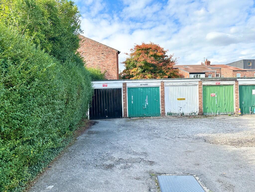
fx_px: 177
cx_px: 128
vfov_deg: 56.8
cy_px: 96
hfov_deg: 71.6
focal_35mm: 24
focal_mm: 6.86
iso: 80
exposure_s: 1/2155
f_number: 1.78
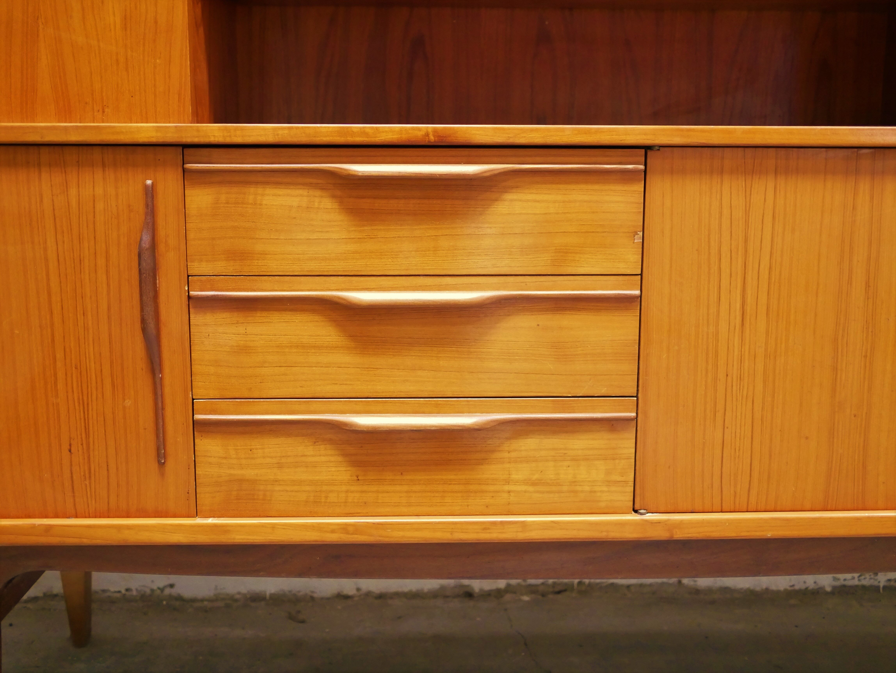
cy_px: 336
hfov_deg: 46.8
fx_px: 1036
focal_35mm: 40
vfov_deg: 36.0
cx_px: 448
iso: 2500
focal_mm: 20
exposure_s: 1/60
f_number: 1.7
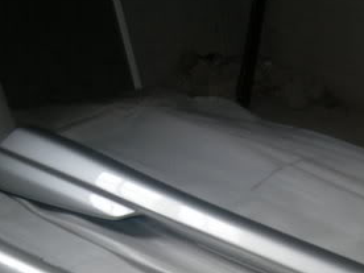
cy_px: 365
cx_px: 335
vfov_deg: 13.0
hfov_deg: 17.6
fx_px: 1157
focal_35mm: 110
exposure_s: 1/29
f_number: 2.8
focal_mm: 7.8
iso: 76
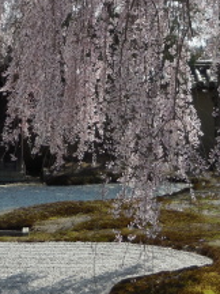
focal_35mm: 104
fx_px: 881
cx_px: 98
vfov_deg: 18.3
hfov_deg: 14.2
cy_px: -16
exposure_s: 1/800
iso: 125
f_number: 4.2
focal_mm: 8.1
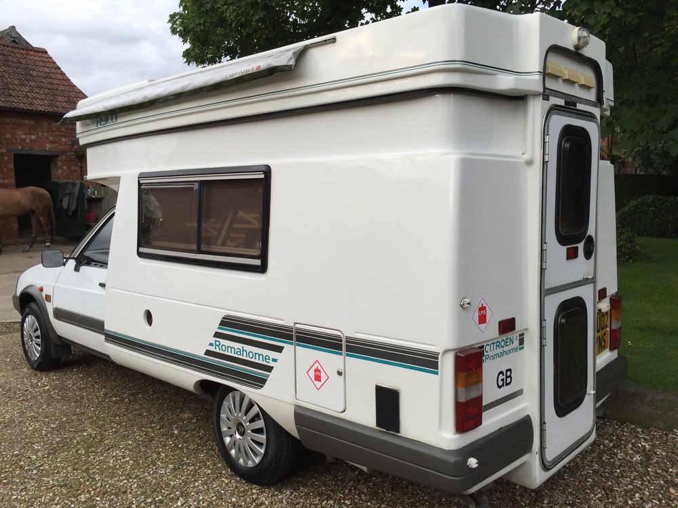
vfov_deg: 48.2
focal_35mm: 29
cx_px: 339
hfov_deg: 61.7
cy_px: 254
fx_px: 568
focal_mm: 4.15
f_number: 2.2
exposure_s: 1/455
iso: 32
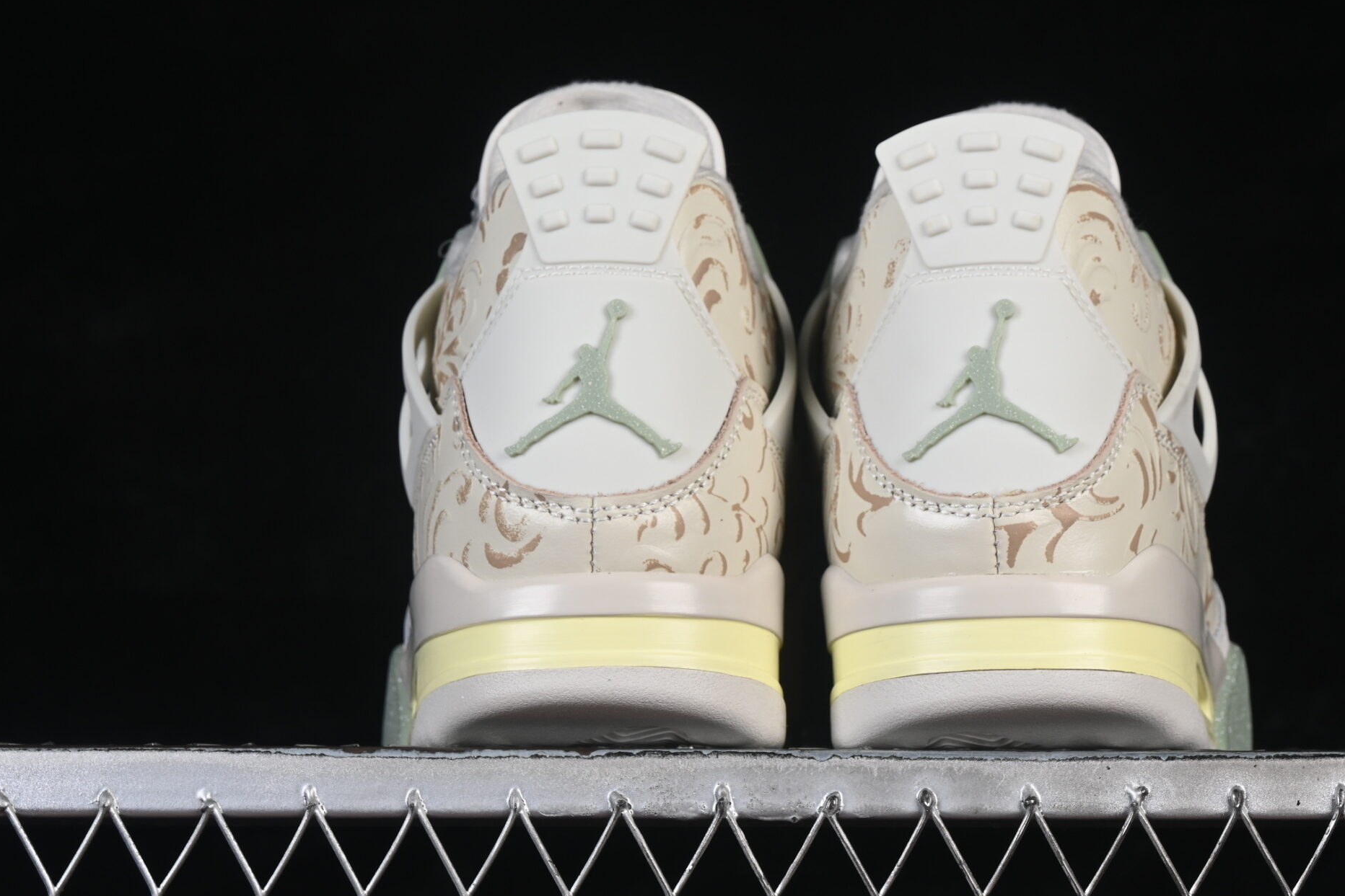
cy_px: 368
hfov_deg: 19.8
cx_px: 828
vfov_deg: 13.3
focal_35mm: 103
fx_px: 3848
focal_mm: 50
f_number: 8
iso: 160
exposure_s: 1/80
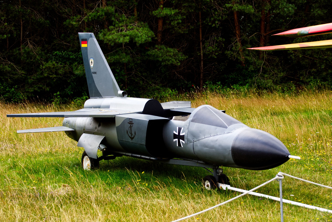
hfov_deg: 22.6
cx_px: 166
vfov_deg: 15.2
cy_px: 111
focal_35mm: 90
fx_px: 830
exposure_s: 1/500
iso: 400
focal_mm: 60
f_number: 7.1
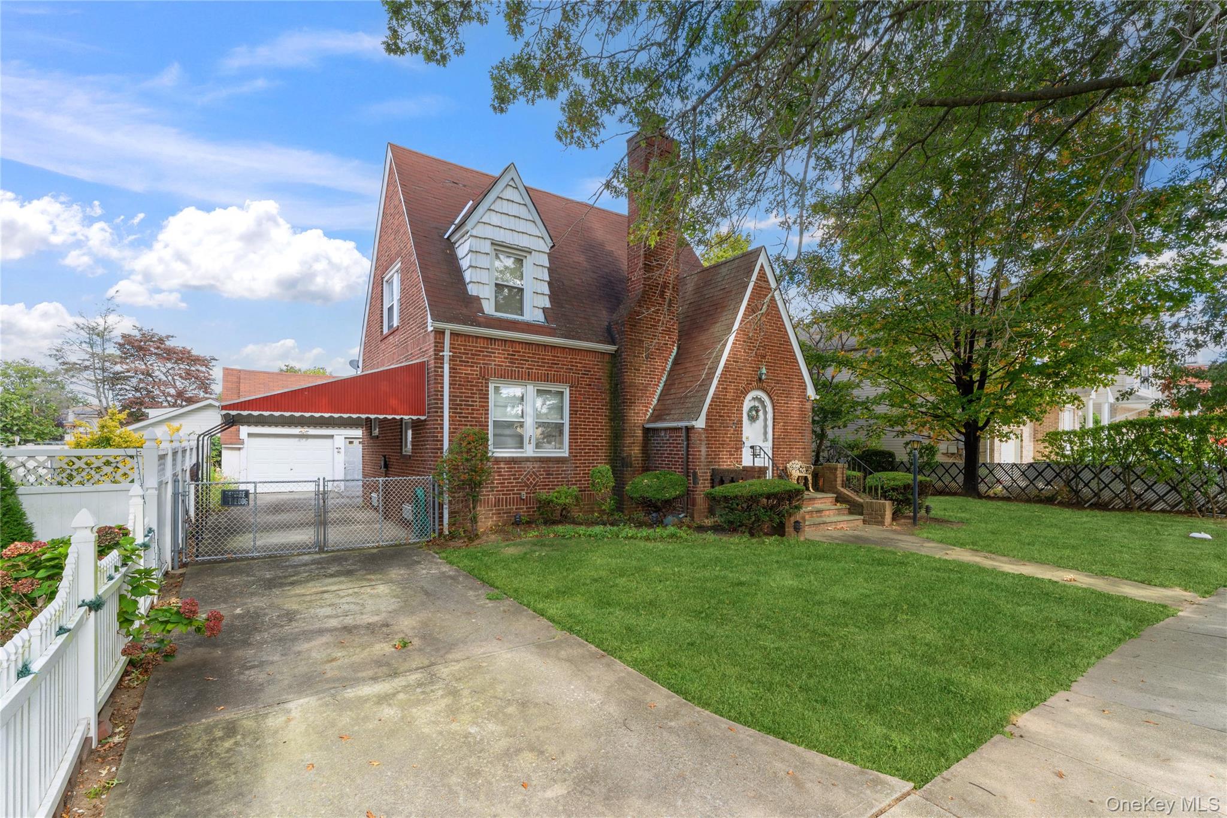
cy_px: 409
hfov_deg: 97.1
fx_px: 542
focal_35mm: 16
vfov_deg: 74.1
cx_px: 614
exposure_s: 1/30
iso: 100
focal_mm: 15.9
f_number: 11
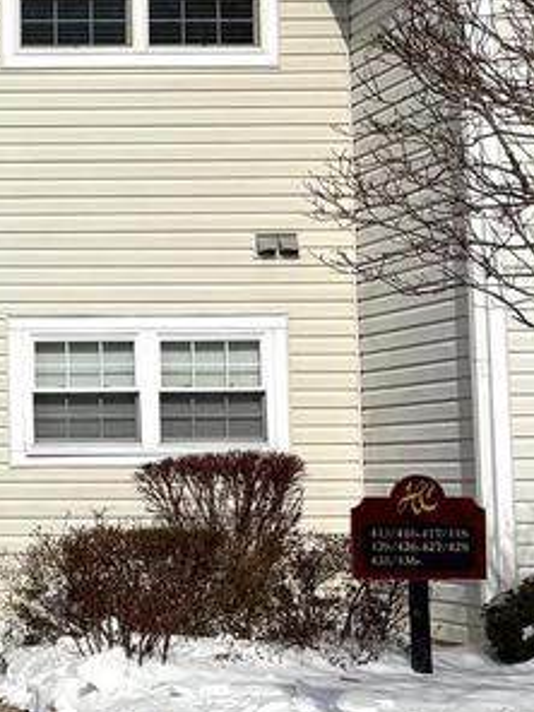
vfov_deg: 20.6
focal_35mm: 95
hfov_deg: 14.3
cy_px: 313
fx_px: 1954
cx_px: -315
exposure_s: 1/10101
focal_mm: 5.96
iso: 50
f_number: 1.6
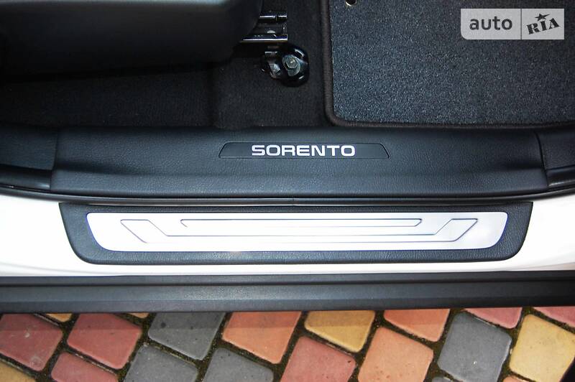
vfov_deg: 34.2
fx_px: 622
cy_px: 191
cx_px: 288
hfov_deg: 49.6
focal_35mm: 39
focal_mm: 26
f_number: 4.2
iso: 400
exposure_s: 1/80
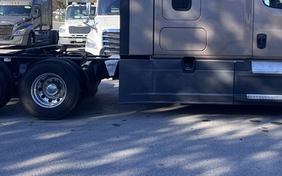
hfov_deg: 41.6
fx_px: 369
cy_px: 36
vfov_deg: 26.4
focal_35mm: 48
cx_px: 171
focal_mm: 5.7
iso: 50
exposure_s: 1/1808
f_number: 1.5
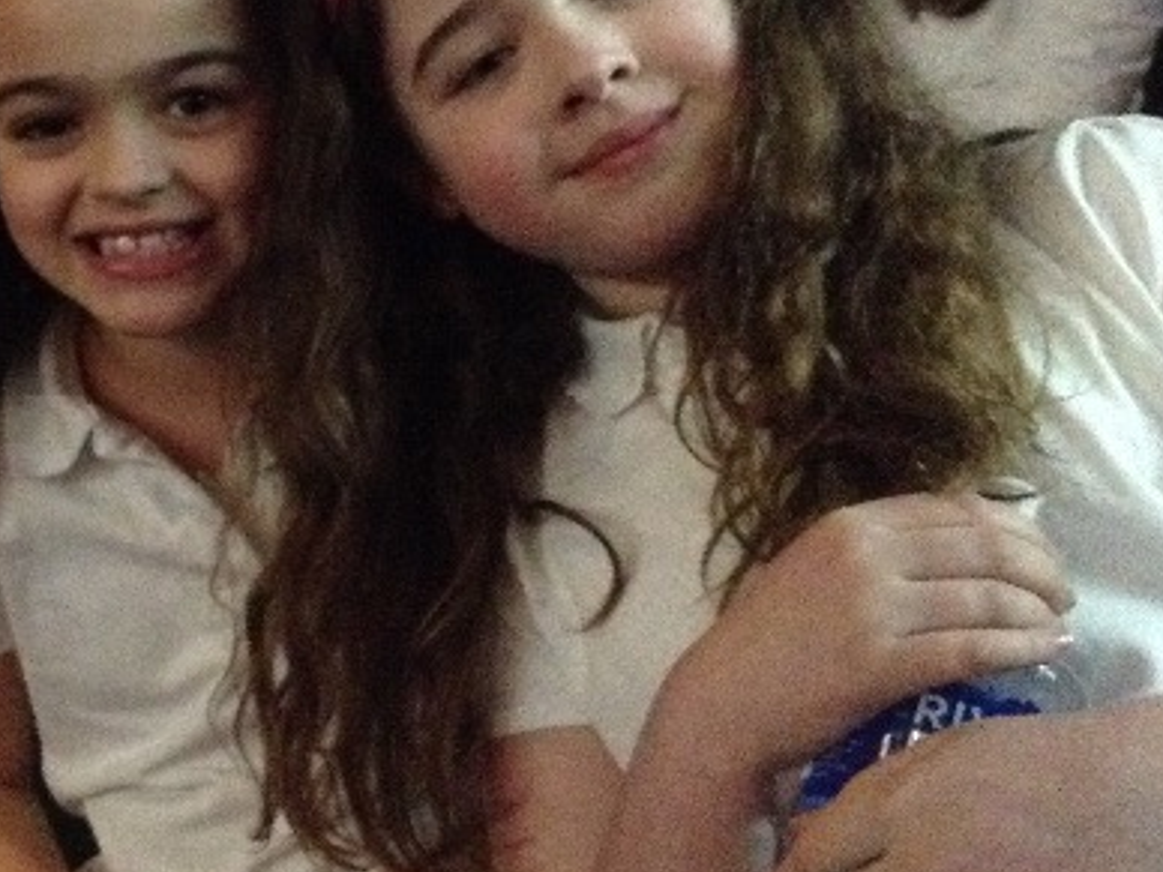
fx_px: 2285
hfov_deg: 27.3
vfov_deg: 21.6
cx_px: 60
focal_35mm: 68
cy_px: 345
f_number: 2.4
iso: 640
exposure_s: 1/15
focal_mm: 3.3
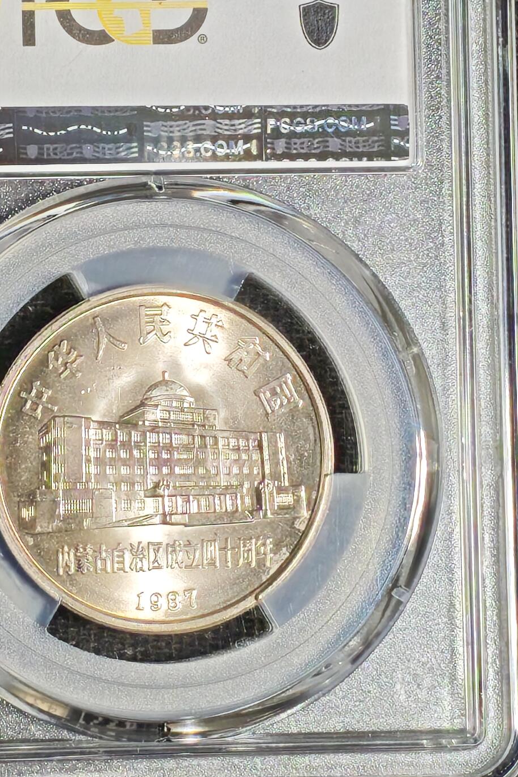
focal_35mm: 178
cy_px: 320
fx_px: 3840
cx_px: 147
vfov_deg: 11.5
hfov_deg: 7.7
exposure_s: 1/742
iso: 50
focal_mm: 4.94
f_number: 1.5
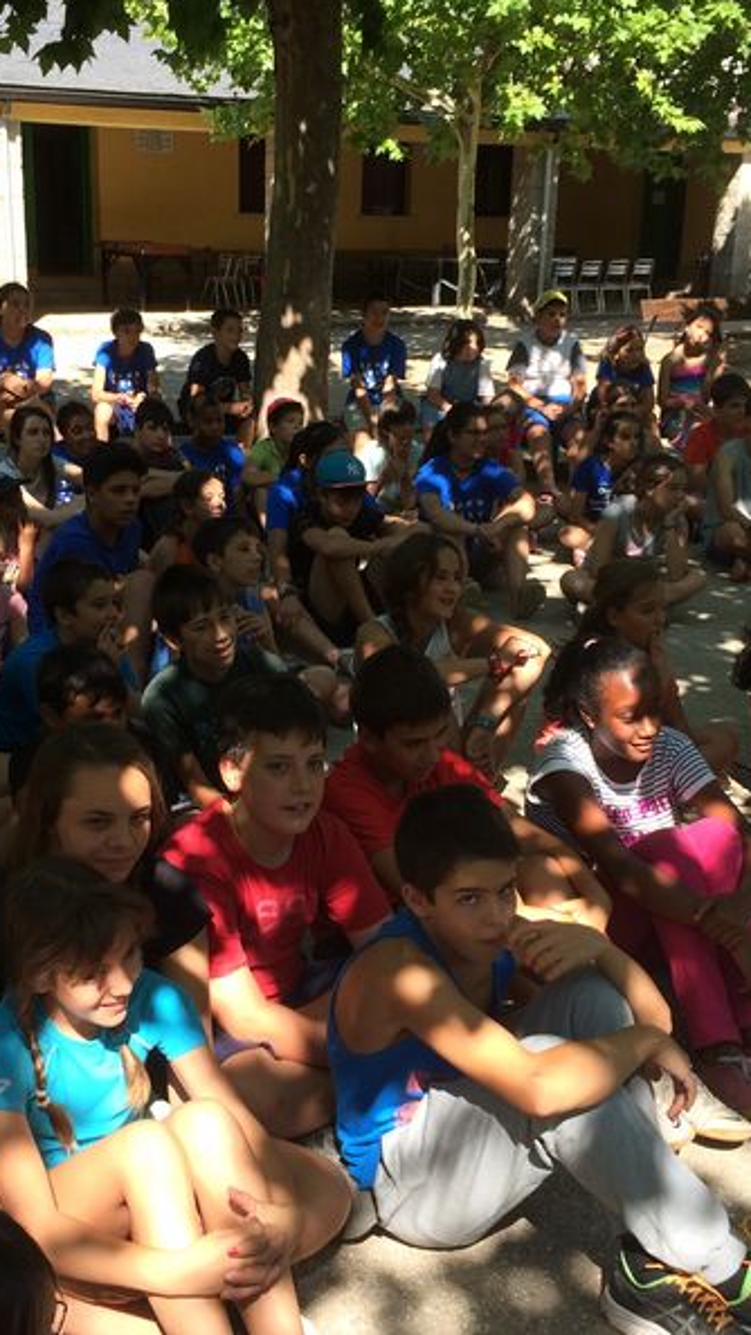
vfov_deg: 46.4
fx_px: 1558
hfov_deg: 27.1
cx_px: 328
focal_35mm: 44
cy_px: 663
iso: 32
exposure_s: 1/547
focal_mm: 4.12
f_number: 2.2
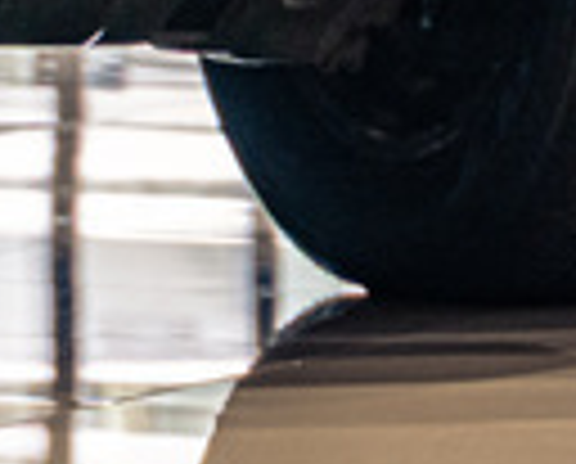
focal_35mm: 561
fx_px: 9585
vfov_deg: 2.7
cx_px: -587
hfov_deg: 3.4
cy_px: -739
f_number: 2.8
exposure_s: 1/200
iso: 320
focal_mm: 75
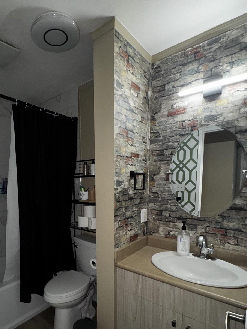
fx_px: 200
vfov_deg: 77.8
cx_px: 76
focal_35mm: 21
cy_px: 202
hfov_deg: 61.4
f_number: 2.2
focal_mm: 2.22
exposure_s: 1/60
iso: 125
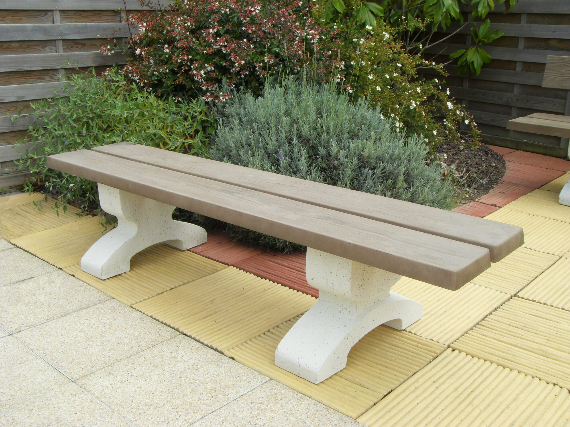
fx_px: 642
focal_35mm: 39
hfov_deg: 47.9
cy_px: 214
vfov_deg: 36.8
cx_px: 285
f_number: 6.2
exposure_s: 1/125
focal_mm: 6.6
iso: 80
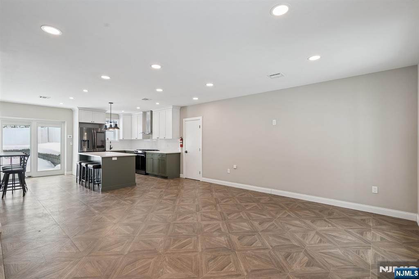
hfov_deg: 96.8
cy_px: 140
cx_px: 210
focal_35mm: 16
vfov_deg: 73.7
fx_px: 186
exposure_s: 1/80
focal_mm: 16
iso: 1000
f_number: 8
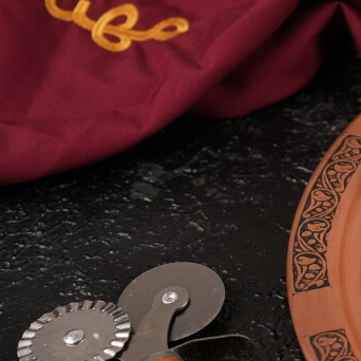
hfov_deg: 10.5
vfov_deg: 11.2
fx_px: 1841
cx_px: 653
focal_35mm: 156
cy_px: 227
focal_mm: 49
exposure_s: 1/400
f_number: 4
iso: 400
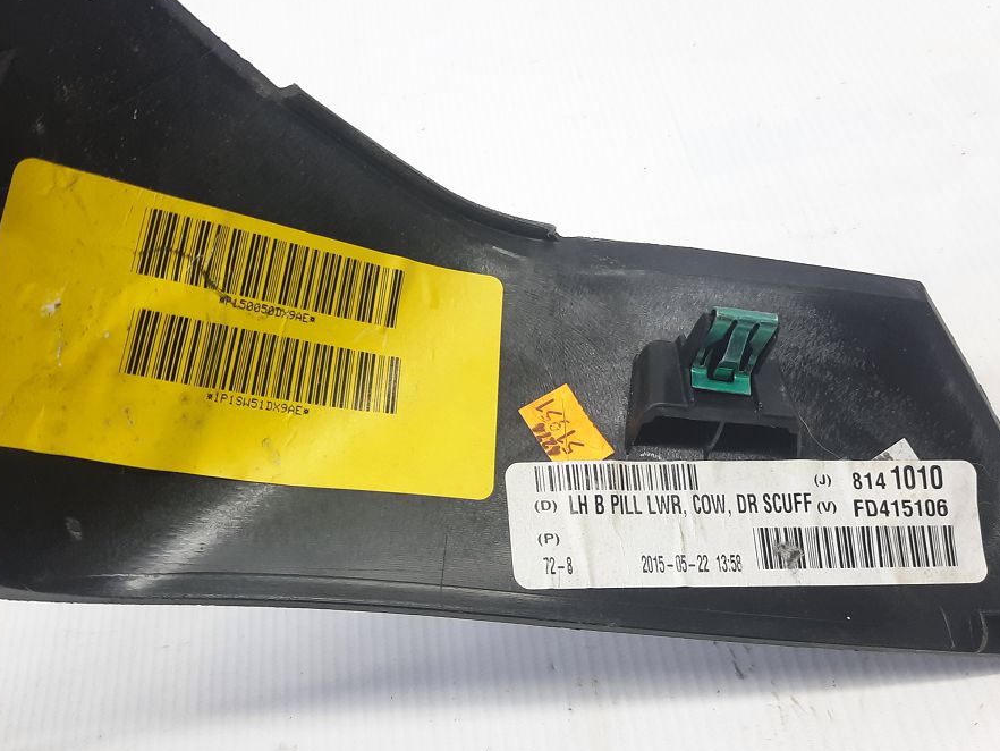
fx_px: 982
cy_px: 349
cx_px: 454
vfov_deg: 41.8
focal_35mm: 34
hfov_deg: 53.9
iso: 80
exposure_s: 1/50
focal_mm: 4.6
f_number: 2
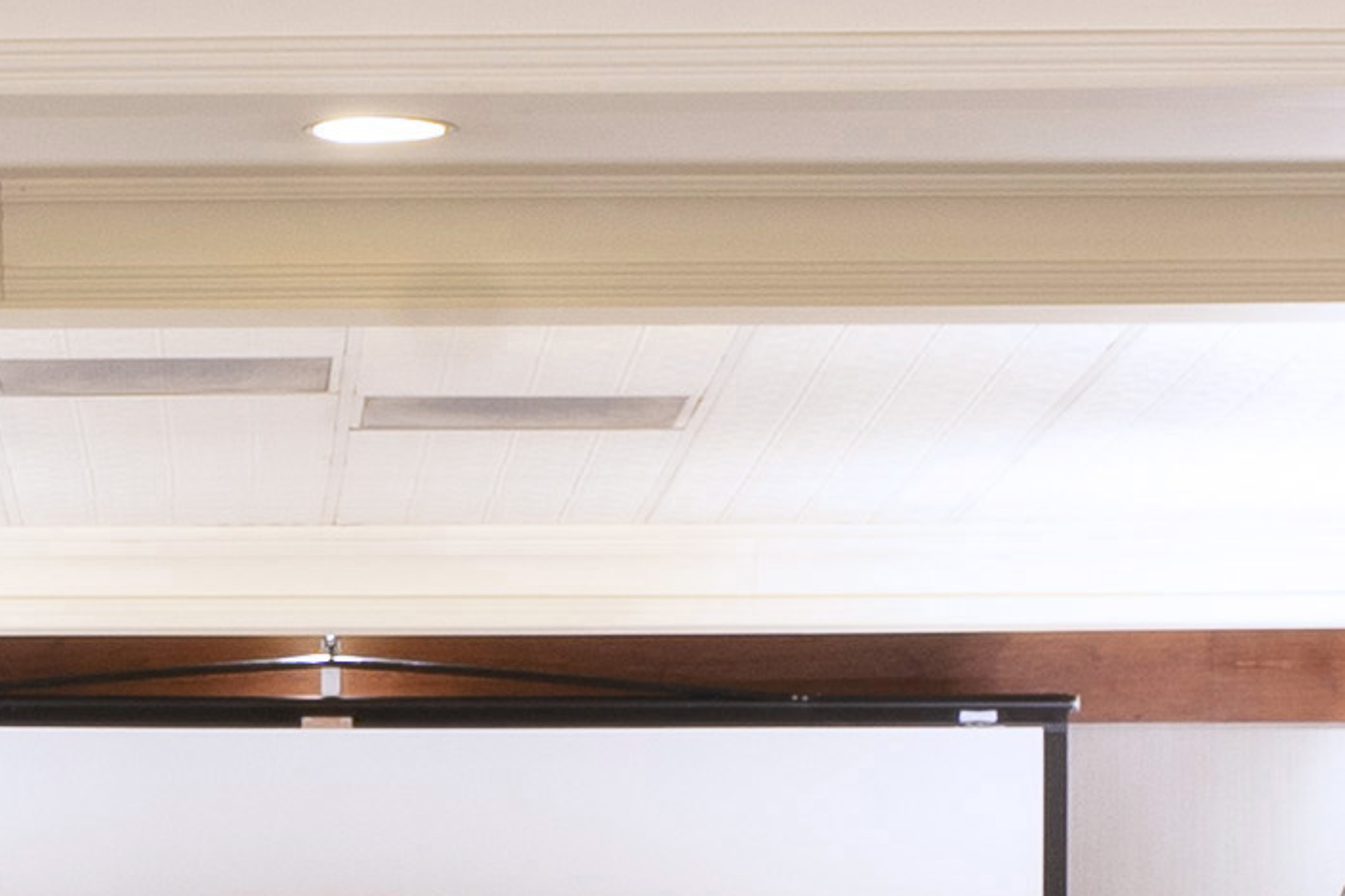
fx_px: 8219
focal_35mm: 220
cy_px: 1355
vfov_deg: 6.2
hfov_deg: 9.3
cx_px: 248
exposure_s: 1.6
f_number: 11
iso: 100
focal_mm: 20
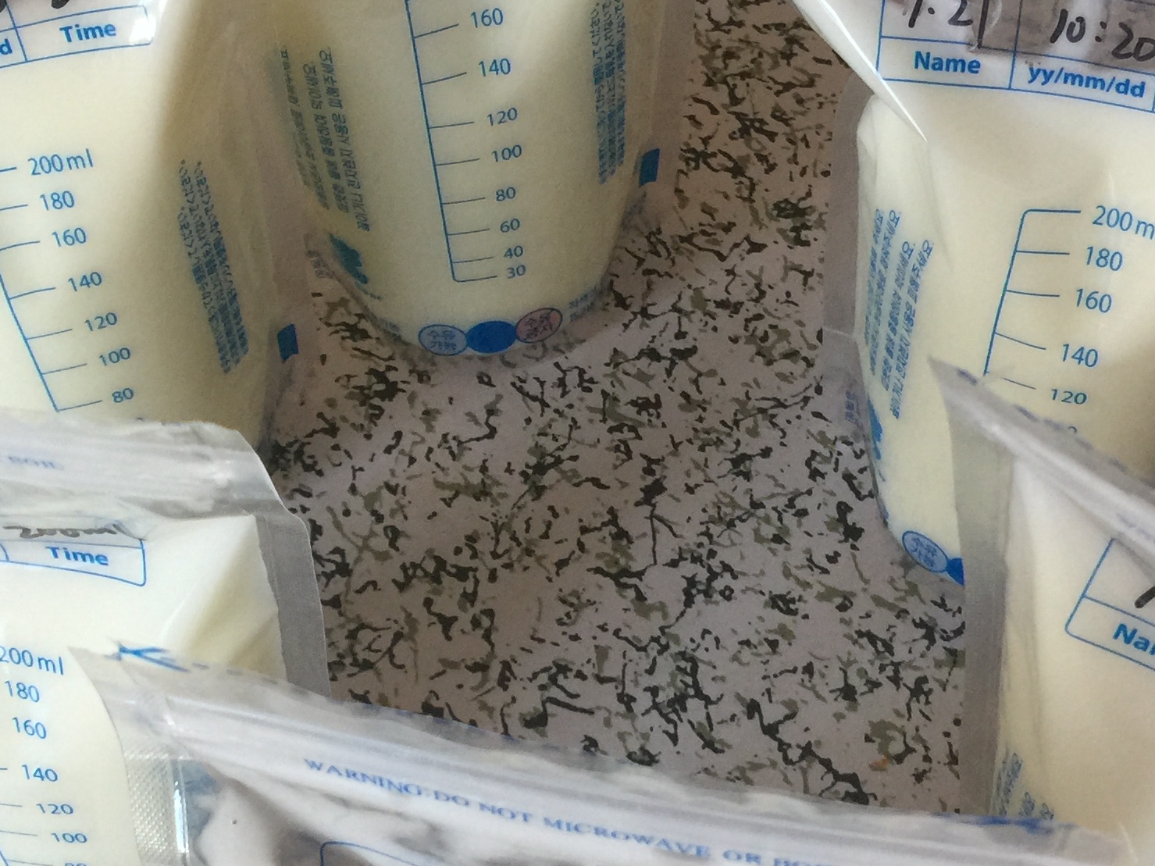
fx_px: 2135
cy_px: 534
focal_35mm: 64
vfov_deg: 22.9
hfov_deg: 30.2
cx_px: 436
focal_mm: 4.15
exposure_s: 1/33
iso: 50
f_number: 2.2
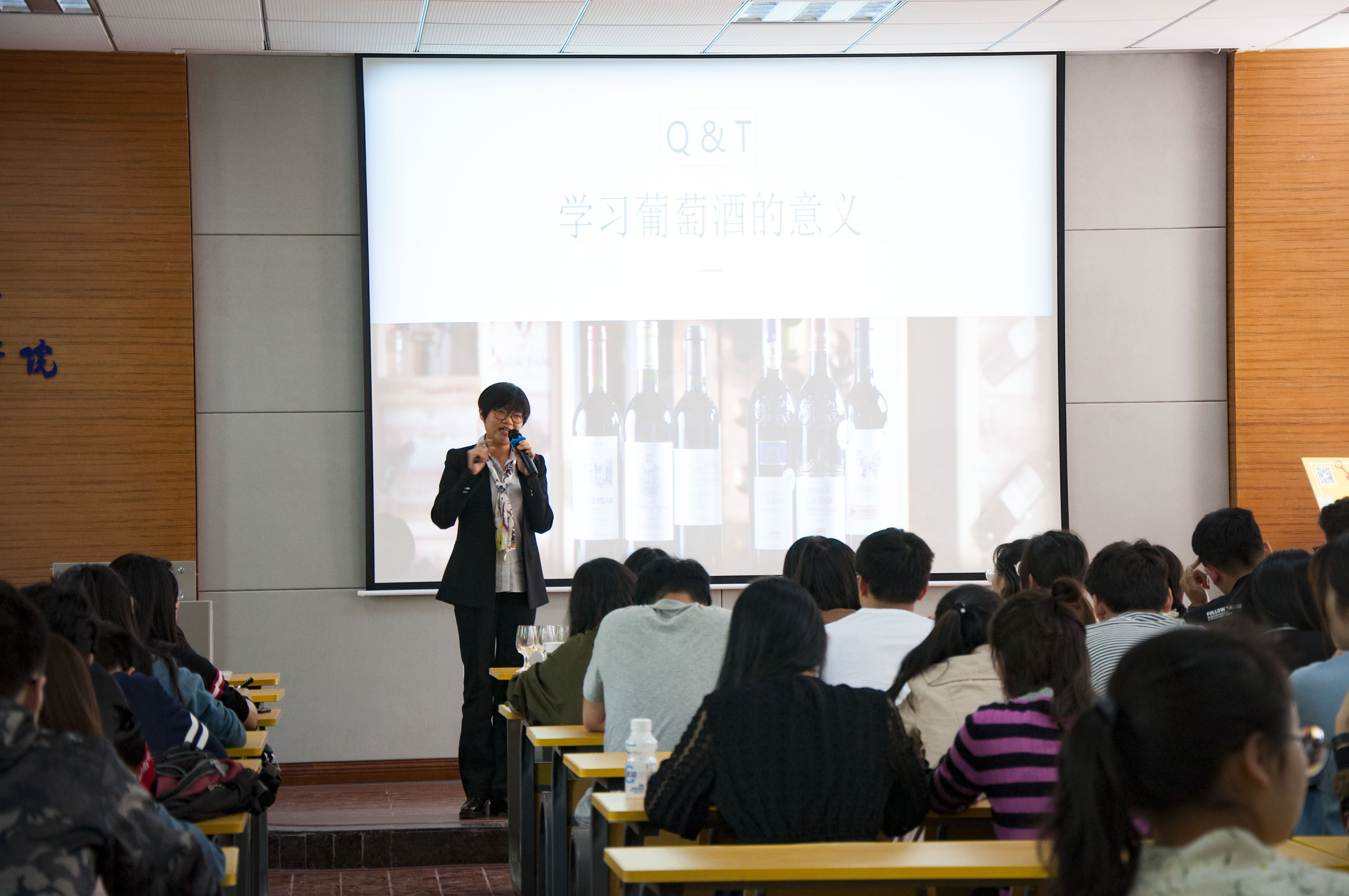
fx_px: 3481
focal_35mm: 93
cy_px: 448
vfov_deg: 14.7
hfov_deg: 21.9
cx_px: 674
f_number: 5.6
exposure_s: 1/30
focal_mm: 62
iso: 800
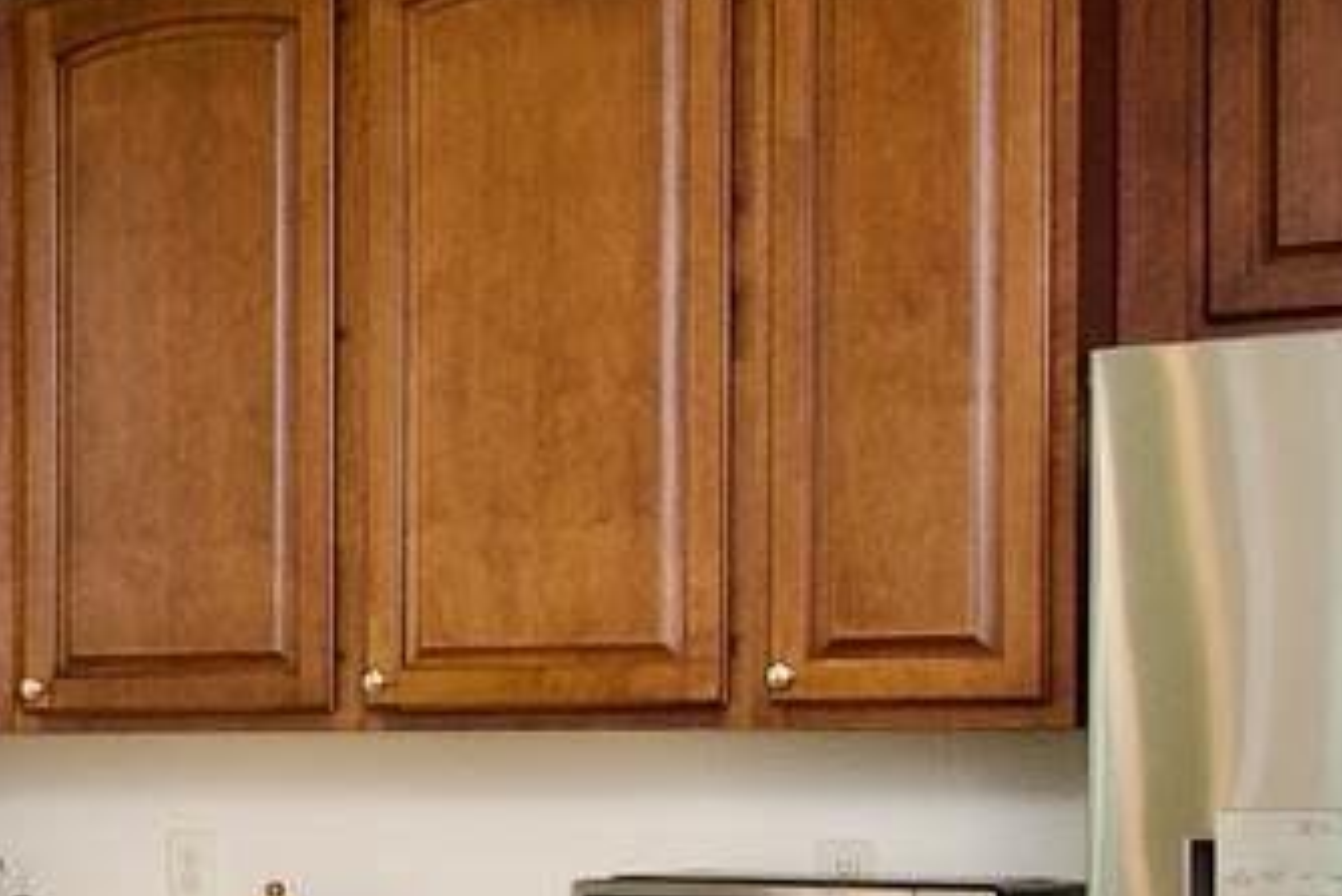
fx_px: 3431
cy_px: 657
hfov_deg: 19.4
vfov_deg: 14.8
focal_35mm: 92
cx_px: -651
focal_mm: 10
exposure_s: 1/40
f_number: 7.1
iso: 320
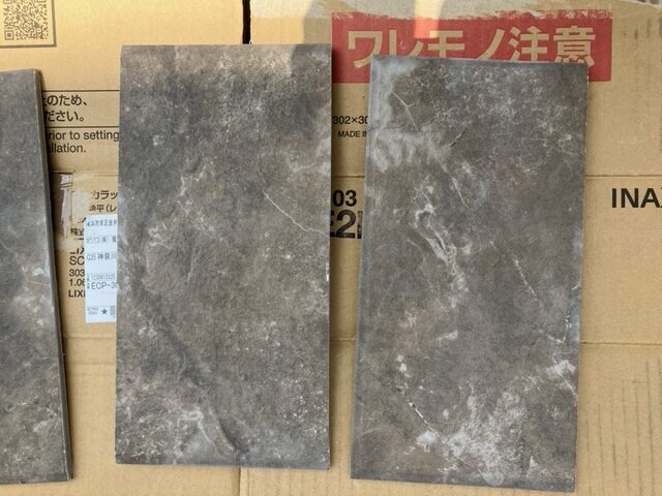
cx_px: 331
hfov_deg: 63.4
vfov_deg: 49.7
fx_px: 535
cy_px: 248
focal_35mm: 28
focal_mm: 3.99
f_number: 1.8
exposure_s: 1/952
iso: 32
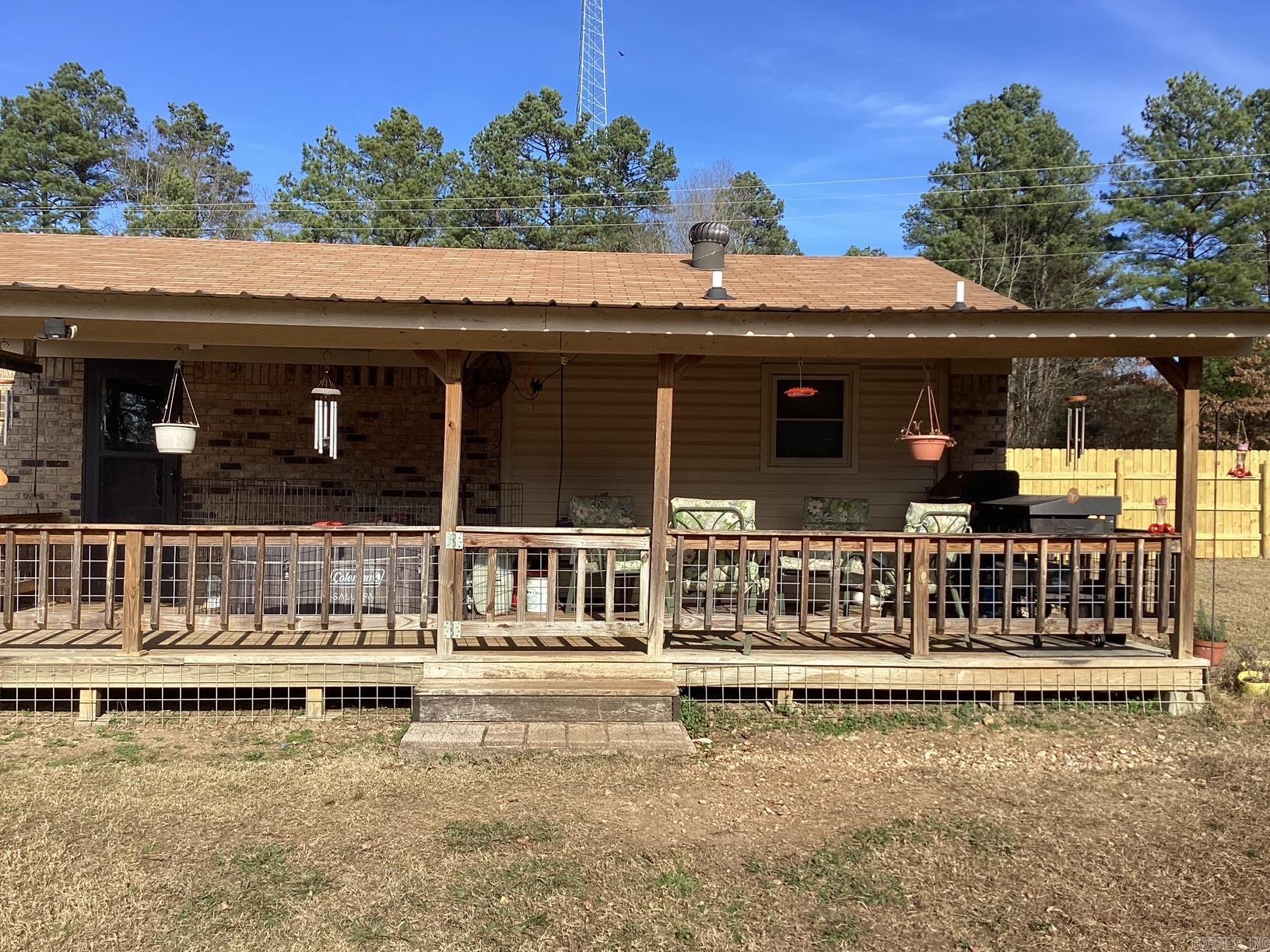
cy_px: 476
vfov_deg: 45.4
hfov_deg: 58.4
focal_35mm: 31
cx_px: 635
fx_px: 1137
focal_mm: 3.3
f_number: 2.4
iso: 25
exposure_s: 1/905
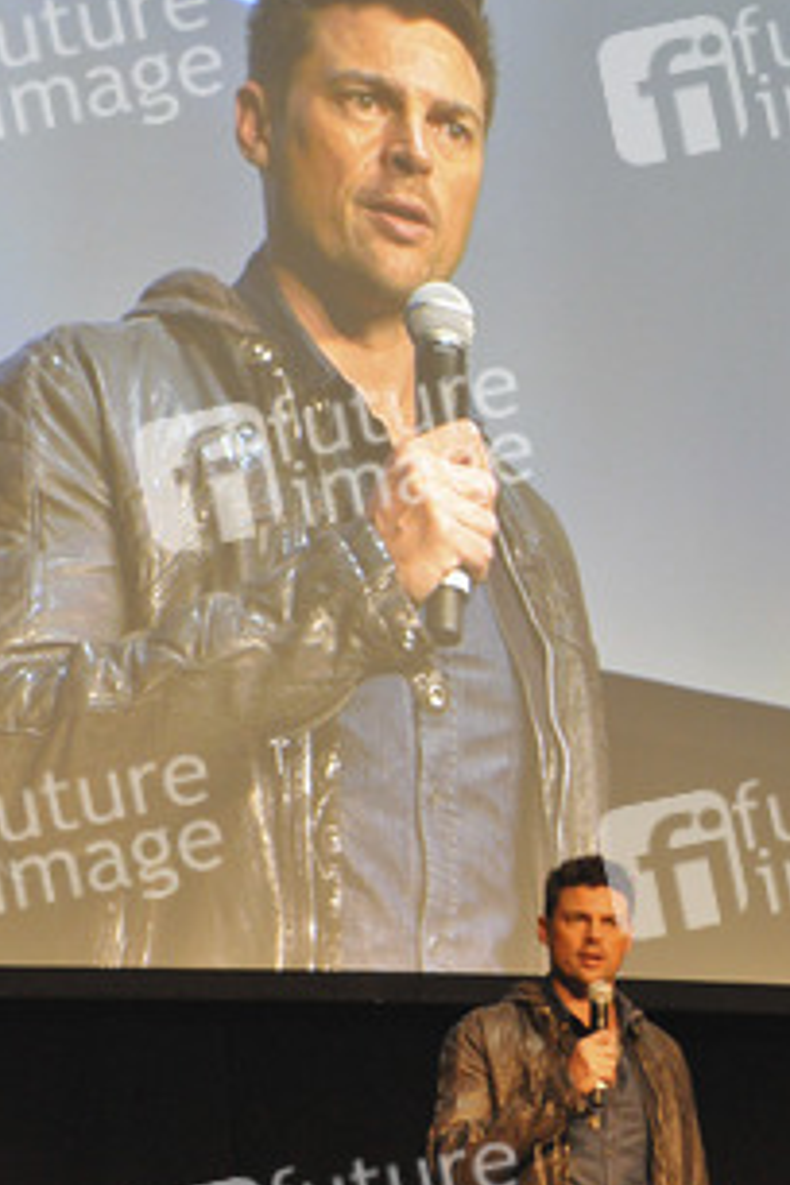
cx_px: 447
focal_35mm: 192
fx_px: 6320
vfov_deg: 10.7
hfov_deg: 7.2
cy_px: 654
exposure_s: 1/125
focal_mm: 98
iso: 3200
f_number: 5
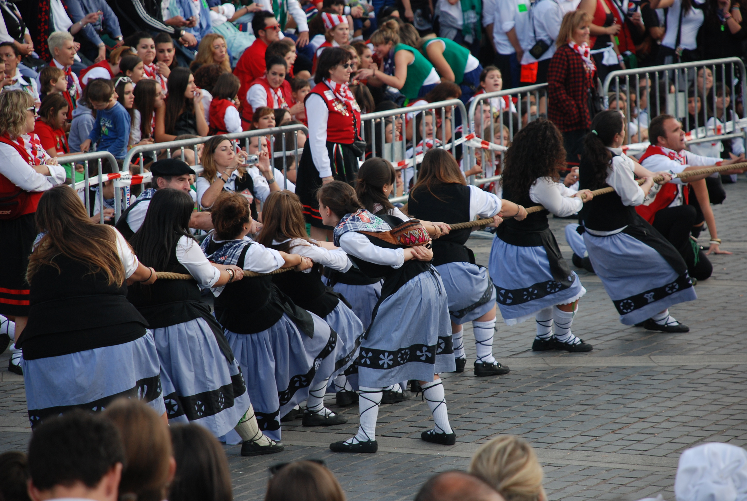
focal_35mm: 202
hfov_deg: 10.1
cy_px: 250
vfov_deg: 6.8
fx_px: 4210
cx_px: 374
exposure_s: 1/125
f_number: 5.6
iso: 250
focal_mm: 135
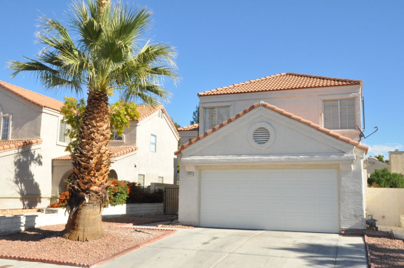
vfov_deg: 36.8
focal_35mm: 36
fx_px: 403
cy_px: 134
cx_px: 202
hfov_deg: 53.2
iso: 1250
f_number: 25
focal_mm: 24
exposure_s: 1/200
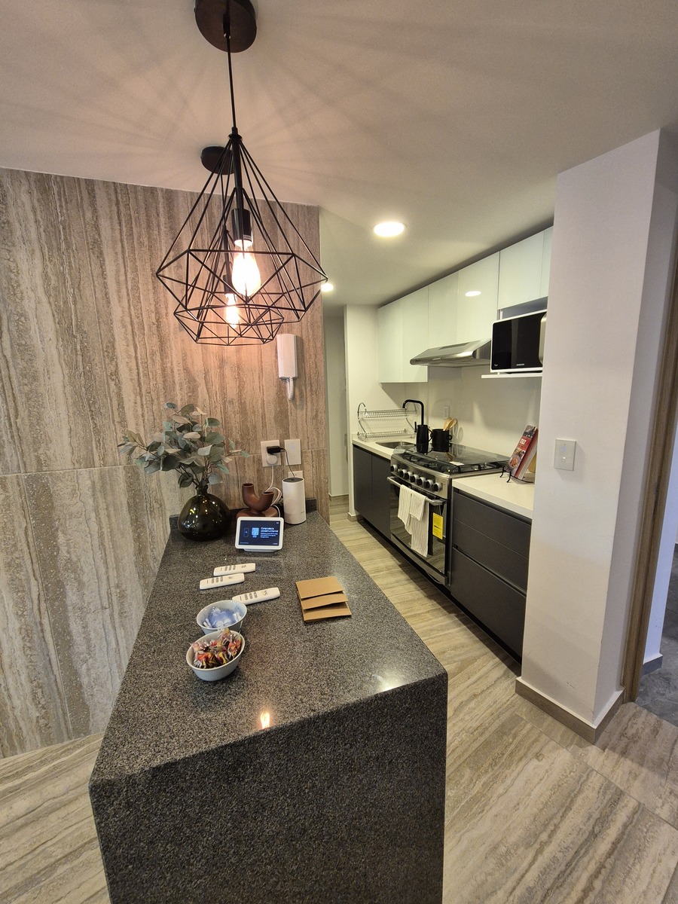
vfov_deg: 106.2
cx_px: 339
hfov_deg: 89.9
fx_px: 339
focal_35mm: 13
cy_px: 452
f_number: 2.2
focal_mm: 2.2
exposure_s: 1/60
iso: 250
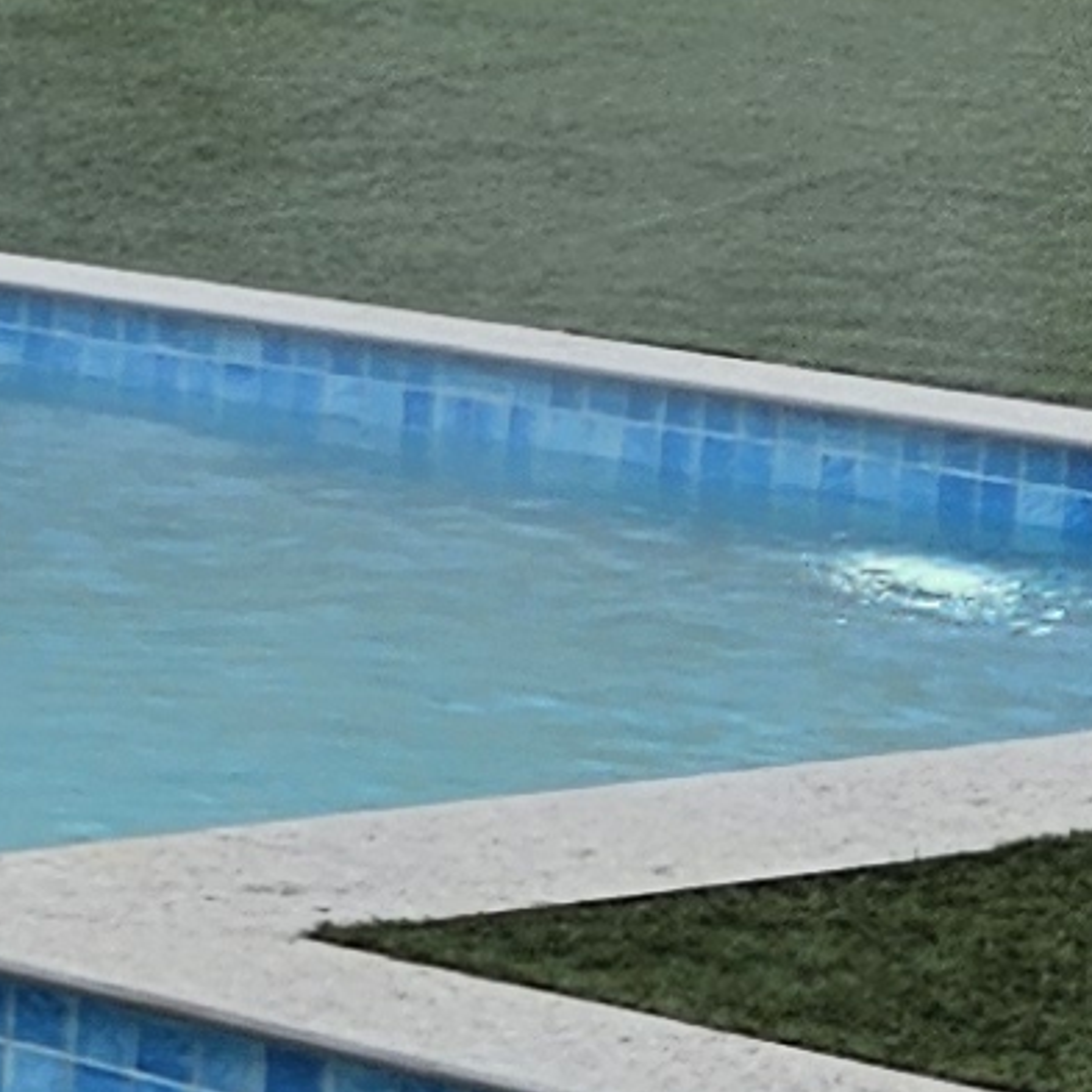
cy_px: -214
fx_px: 7388
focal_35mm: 207
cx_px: -2401
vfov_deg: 8.4
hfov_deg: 7.3
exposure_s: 1/2805
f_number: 1.8
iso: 25
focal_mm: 5.4
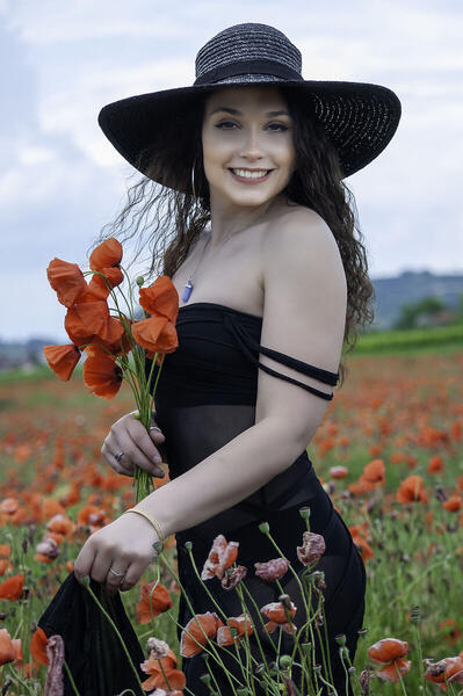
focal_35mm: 105
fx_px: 2029
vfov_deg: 19.5
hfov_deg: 13.0
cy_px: 348
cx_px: 232
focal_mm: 70
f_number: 4
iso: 200
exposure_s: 1/320
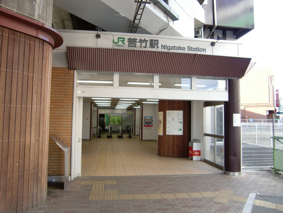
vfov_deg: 49.7
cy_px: 106
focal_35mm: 28
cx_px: 142
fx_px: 229
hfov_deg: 63.4
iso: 64
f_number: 2.6
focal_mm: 4.9
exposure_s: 1/80
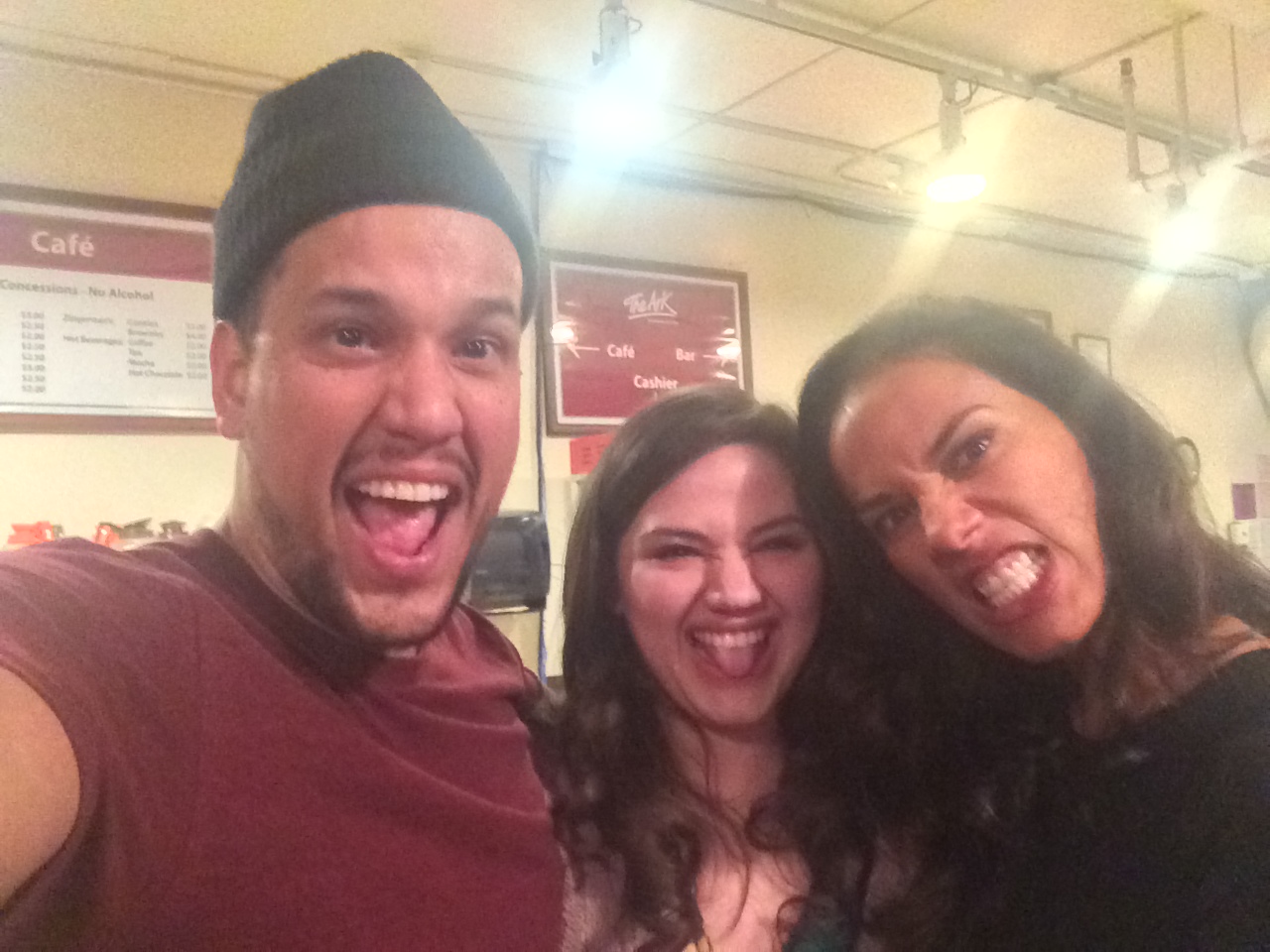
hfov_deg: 55.4
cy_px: 476
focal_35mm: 33
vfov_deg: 42.9
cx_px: 635
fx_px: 1211
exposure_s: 1/15
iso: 1250
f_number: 2.4
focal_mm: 2.15
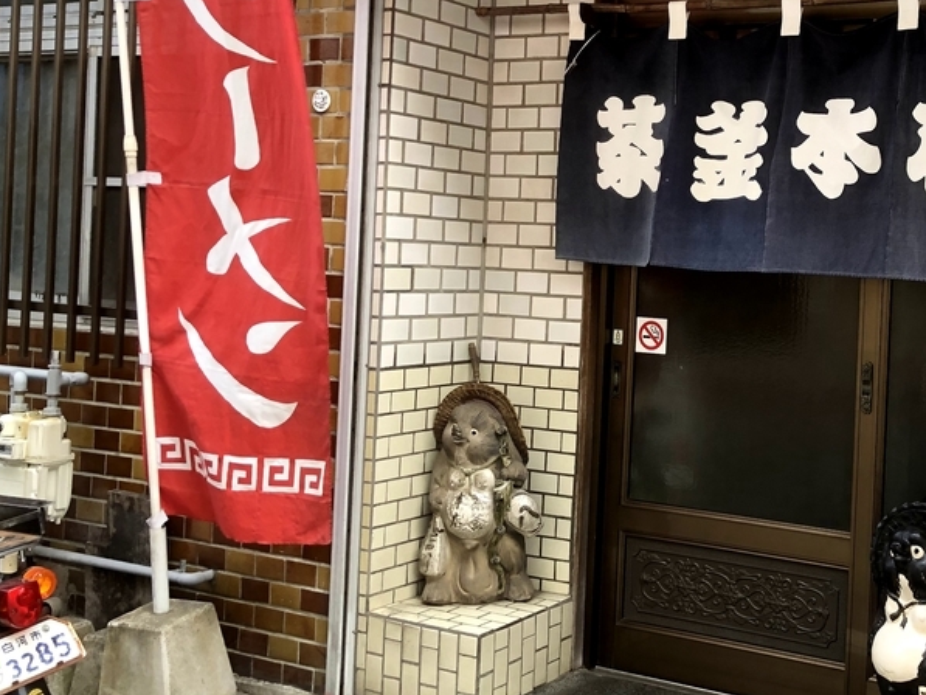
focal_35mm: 48
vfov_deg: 30.1
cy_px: 258
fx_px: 1284
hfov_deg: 37.7
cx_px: 782
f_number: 1.8
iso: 25
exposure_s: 1/120
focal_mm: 4
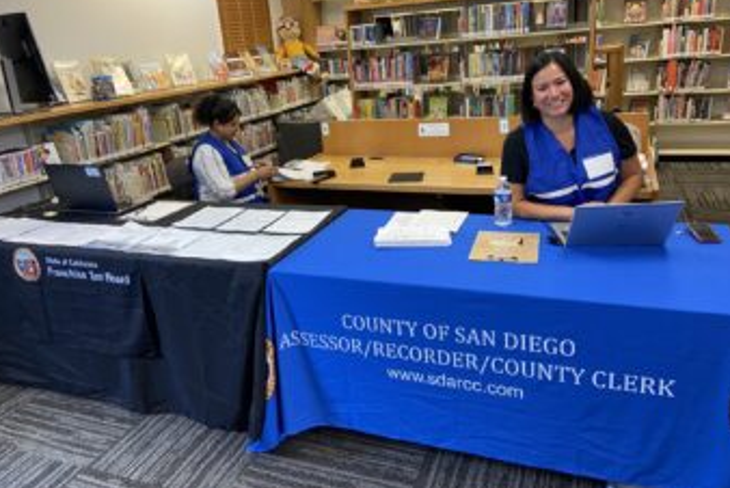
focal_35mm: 28
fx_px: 568
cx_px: 363
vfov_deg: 46.4
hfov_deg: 65.4
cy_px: 217
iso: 160
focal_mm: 4.25
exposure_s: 1/60
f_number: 1.8
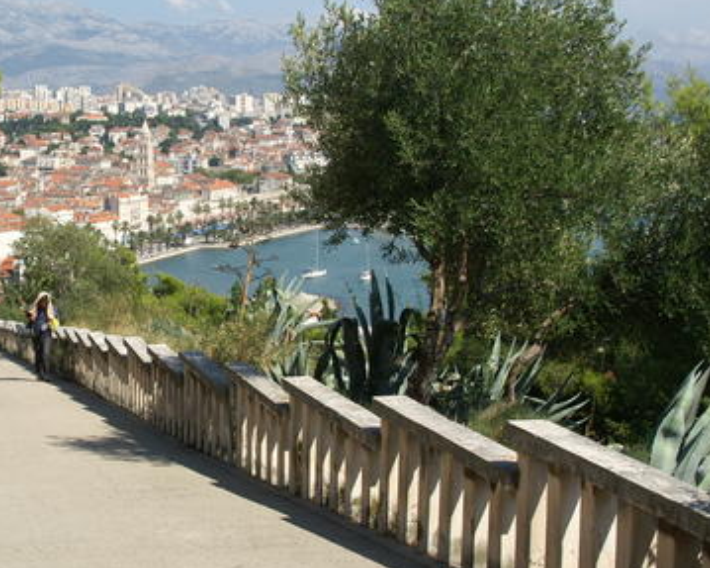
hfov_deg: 29.0
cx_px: 159
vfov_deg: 23.8
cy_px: 234
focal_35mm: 64
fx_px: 1344
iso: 100
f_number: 16
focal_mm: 28
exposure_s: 1/90
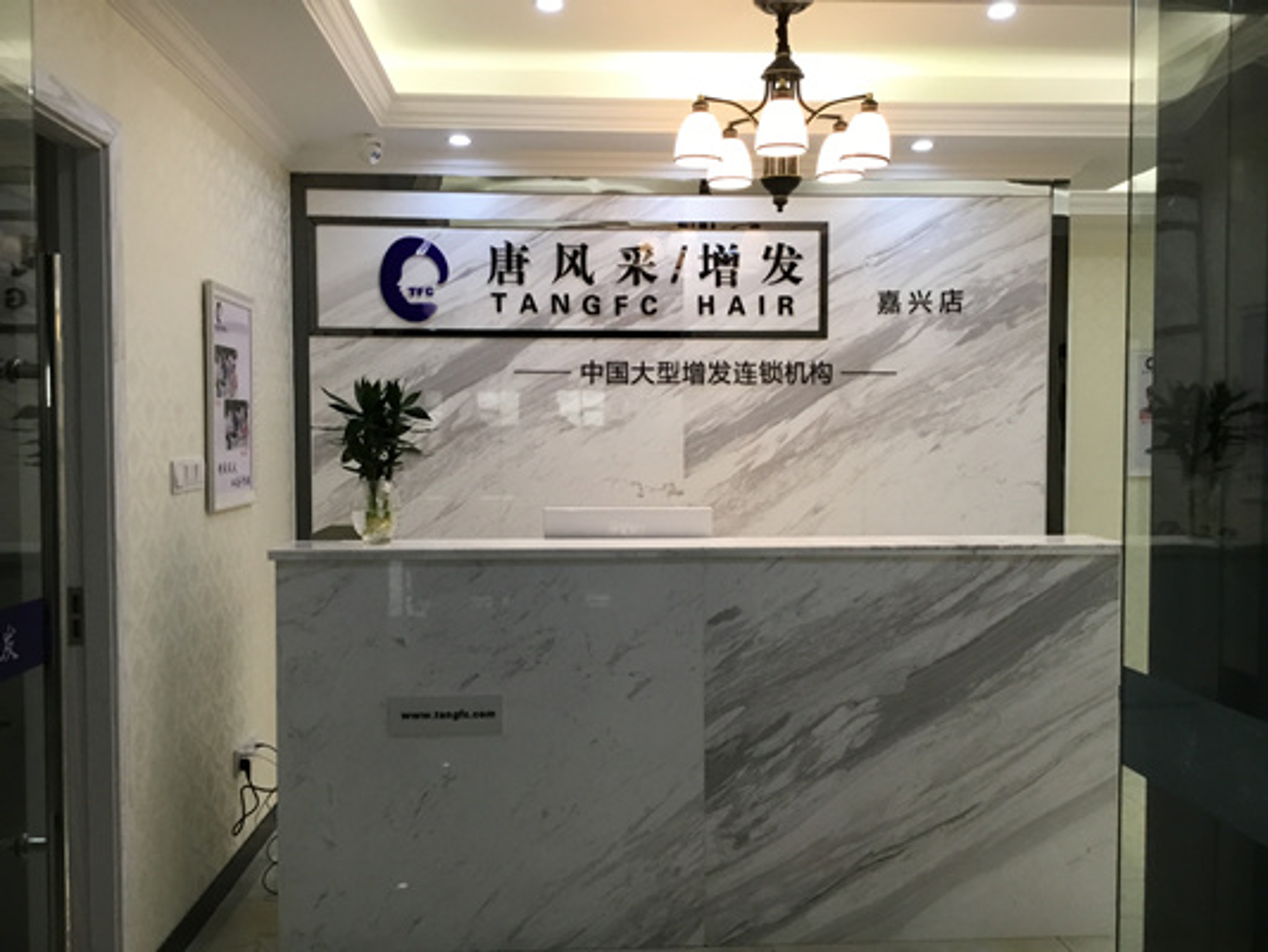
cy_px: 476
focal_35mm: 31
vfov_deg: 45.5
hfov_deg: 58.3
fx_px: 1136
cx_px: 634
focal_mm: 3.3
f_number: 2.4
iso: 50
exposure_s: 1/33
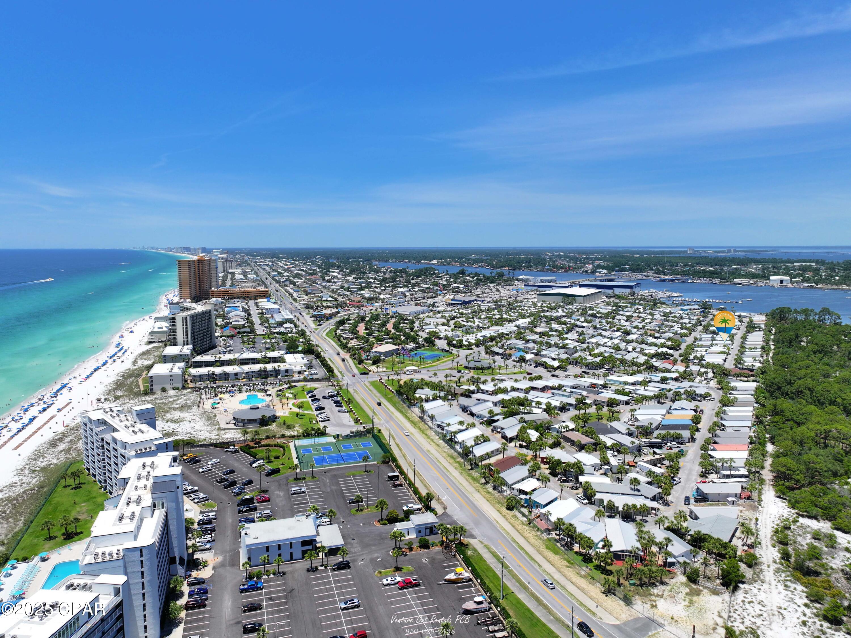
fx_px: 590
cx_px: 426
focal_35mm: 24
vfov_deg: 56.8
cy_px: 319
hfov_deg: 71.6
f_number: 2.8
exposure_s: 1/3200
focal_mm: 12.29
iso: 160
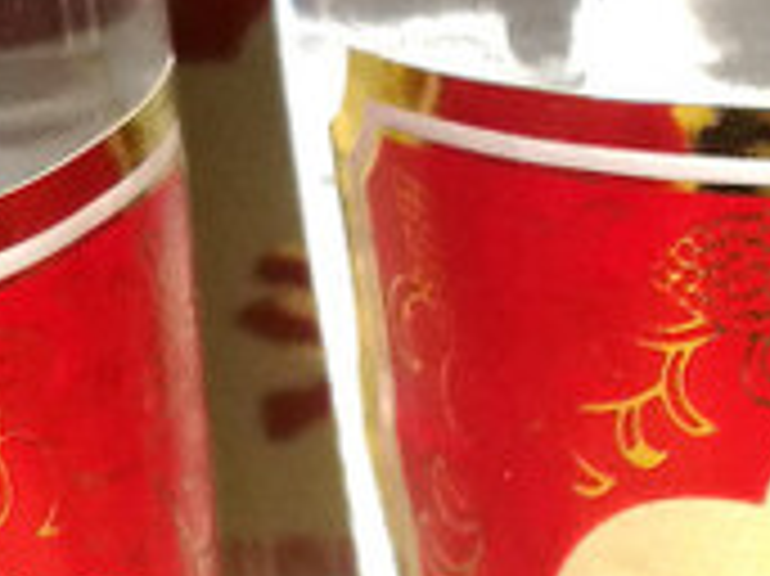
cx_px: 937
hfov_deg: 10.2
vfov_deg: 7.7
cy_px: 790
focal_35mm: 190
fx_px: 4223
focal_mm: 4.5
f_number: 2.2
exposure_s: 1/50
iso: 125
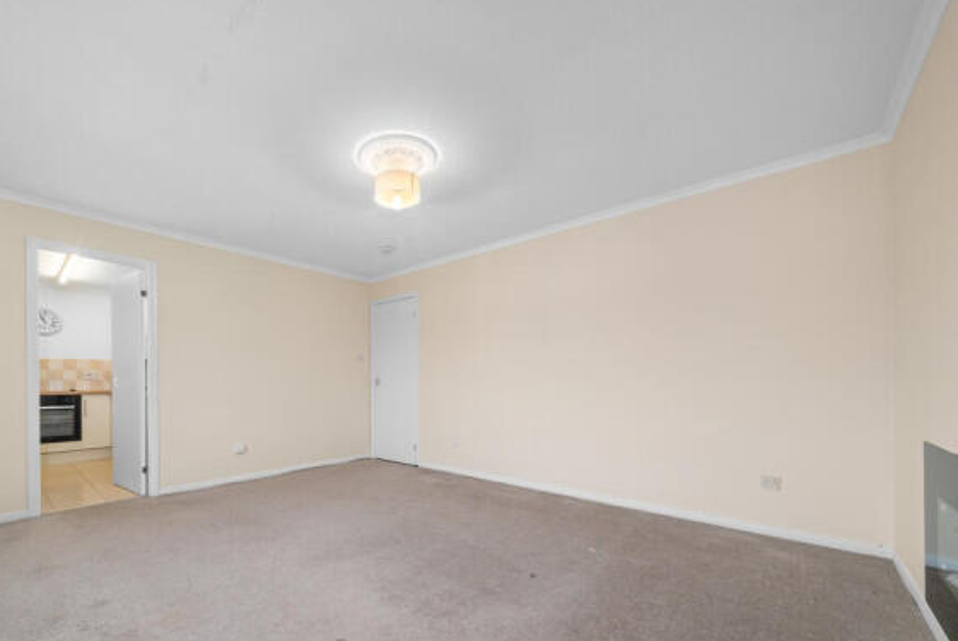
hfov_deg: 103.4
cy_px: 363
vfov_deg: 80.9
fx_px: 373
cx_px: 404
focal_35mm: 14
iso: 640
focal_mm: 12
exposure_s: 4
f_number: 16
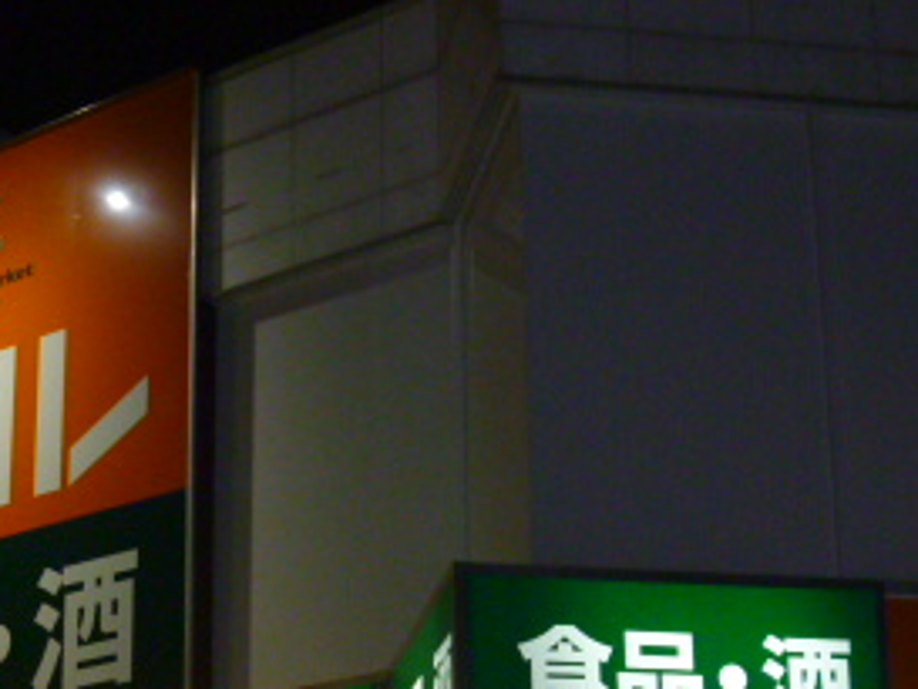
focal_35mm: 89
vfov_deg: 16.2
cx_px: 286
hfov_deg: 21.9
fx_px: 2361
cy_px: 713
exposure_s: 1/30
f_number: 3.5
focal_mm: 6.8
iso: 320
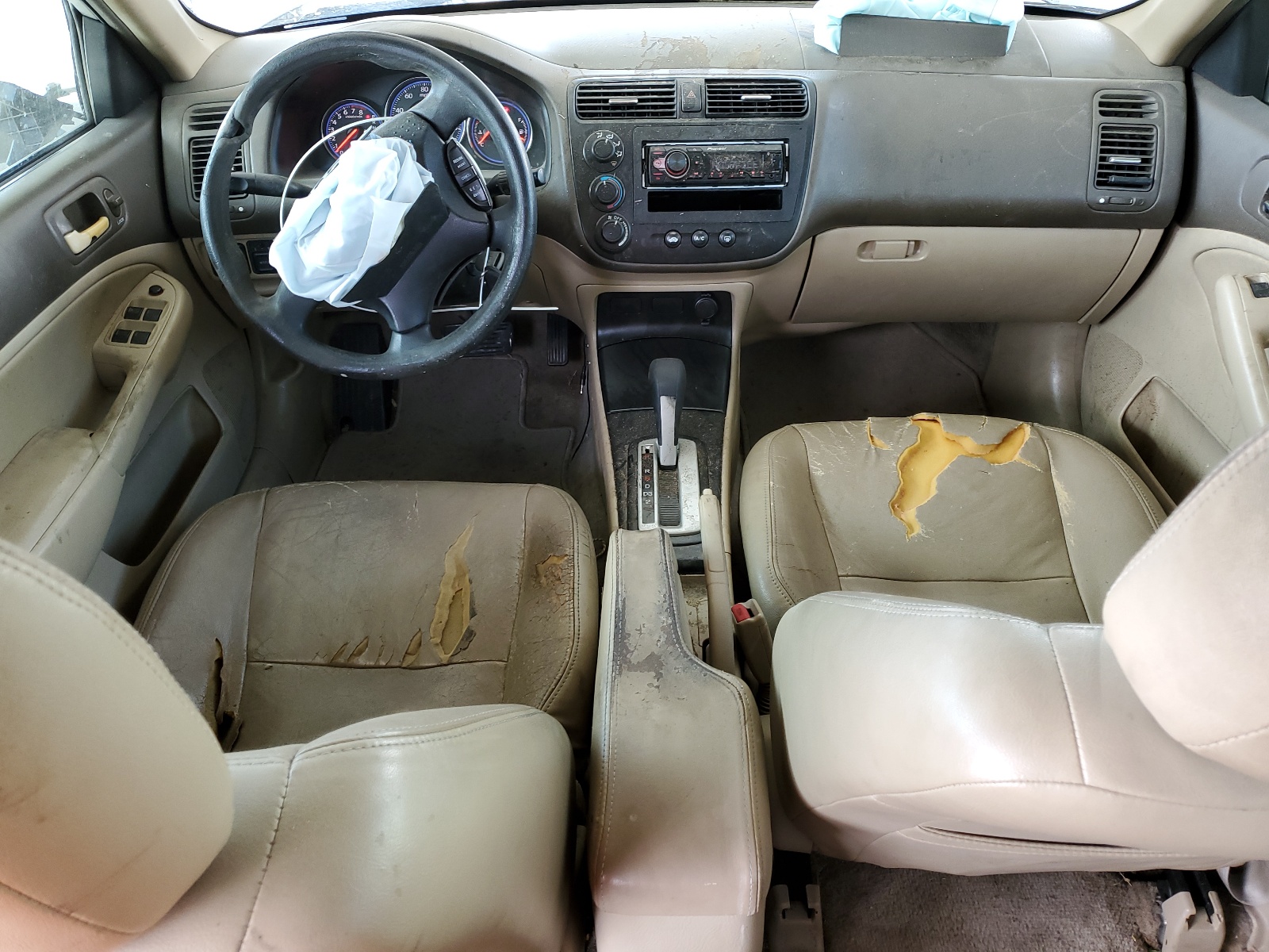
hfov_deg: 67.3
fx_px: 953
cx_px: 634
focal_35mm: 26
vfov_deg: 53.1
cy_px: 476
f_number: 1.5
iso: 64
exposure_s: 1/60.2
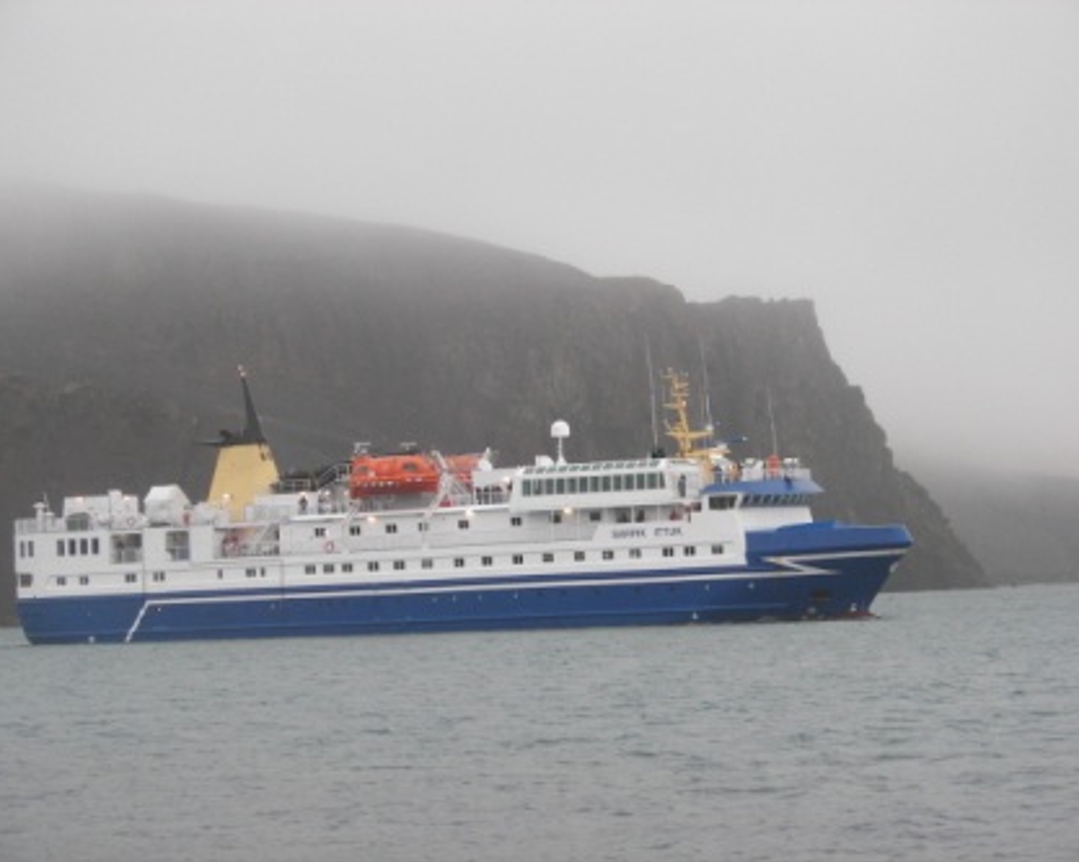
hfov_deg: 15.2
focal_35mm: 127
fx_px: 4053
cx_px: 546
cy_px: 430
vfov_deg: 12.1
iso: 100
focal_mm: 20.1
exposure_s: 1/125
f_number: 3.2
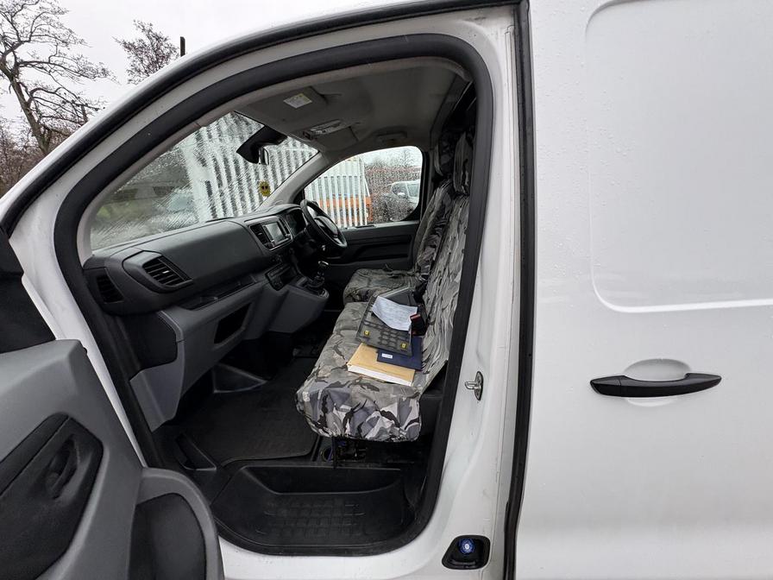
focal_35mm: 14
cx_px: 386
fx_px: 313
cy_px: 290
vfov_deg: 85.7
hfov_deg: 102.1
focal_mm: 2.22
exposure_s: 1/99
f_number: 2.2
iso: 64
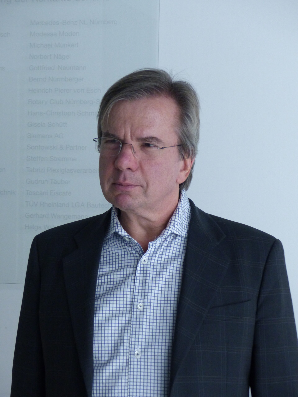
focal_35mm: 86
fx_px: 987
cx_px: 149
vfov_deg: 22.8
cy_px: 198
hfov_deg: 17.2
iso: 400
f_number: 2.8
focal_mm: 15.5
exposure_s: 1/60
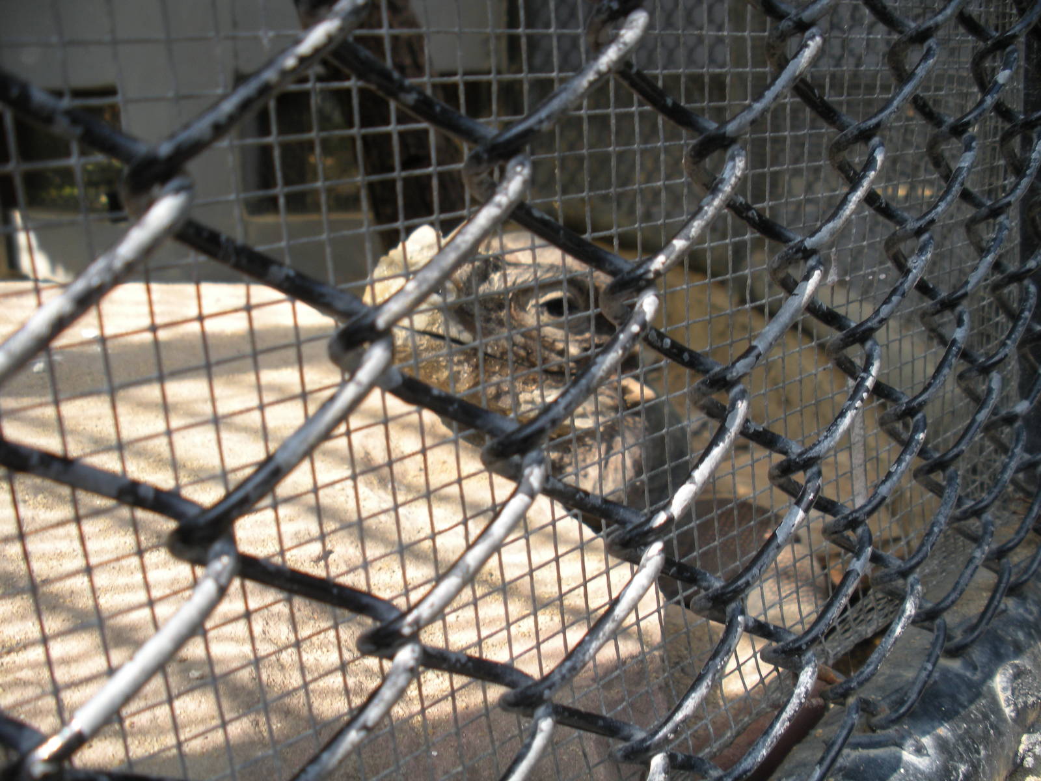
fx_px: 1083
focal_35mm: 36
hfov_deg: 51.4
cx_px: 520
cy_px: 390
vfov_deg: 39.7
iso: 64
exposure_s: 1/140
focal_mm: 6.3
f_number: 3.5
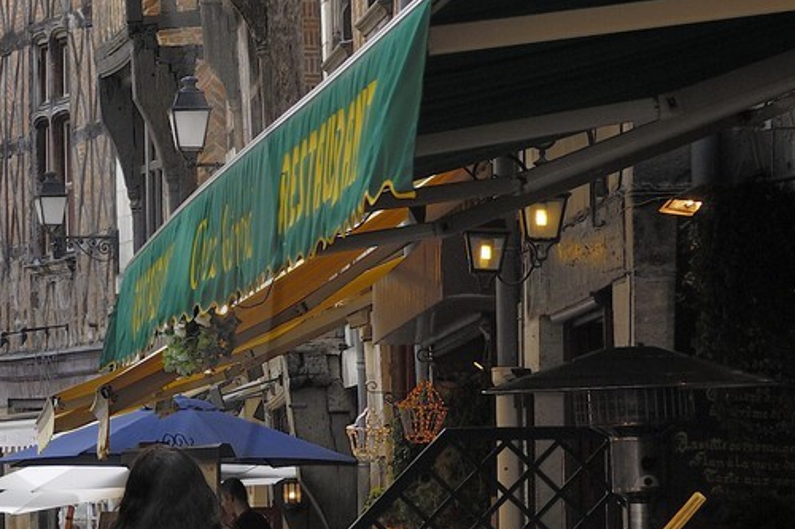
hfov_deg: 8.8
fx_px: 5077
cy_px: 249
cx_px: -380
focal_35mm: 230
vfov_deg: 6.0
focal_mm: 48
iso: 100
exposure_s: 1/160
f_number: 6.3
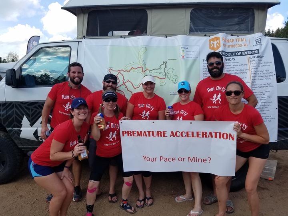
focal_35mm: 26
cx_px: 144
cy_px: 108
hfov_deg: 67.3
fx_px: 216
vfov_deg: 53.1
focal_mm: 4.2
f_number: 1.7
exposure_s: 1/1124
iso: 50
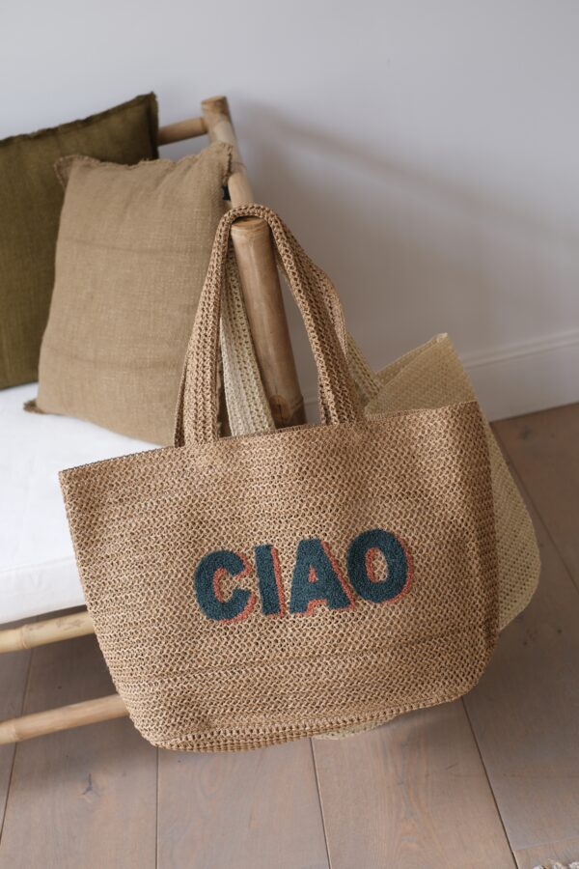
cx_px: 290
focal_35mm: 53
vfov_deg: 37.5
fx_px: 1279
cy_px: 434
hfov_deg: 25.5
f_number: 3.6
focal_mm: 35
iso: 320
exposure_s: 1/52
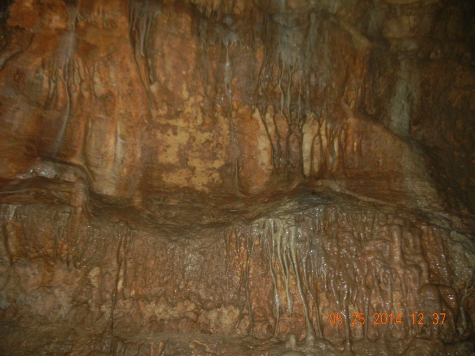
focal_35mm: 30
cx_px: 238
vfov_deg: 46.8
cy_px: 178
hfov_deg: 60.0
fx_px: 412
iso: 400
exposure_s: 1/30
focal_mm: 5.4
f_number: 3.5
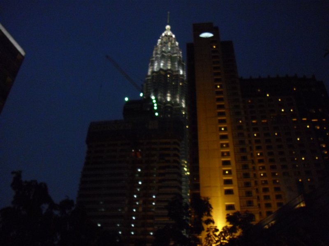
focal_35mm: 38
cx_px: 164
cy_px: 123
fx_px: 361
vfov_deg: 37.7
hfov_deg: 49.0
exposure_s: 1/60
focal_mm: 6.2
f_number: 2.8
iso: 400
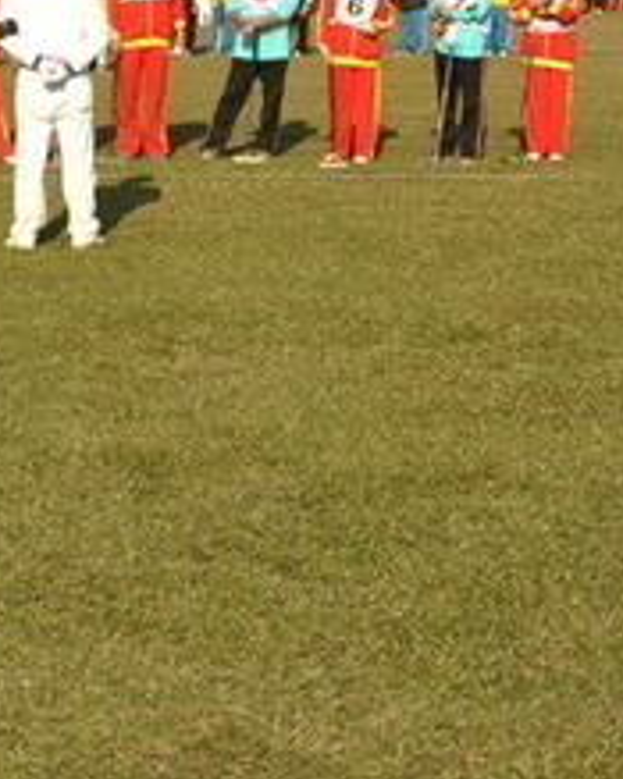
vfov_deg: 17.6
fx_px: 2491
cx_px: 46
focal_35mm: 108
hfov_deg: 14.1
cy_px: 151
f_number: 4
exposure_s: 1/1250
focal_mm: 28
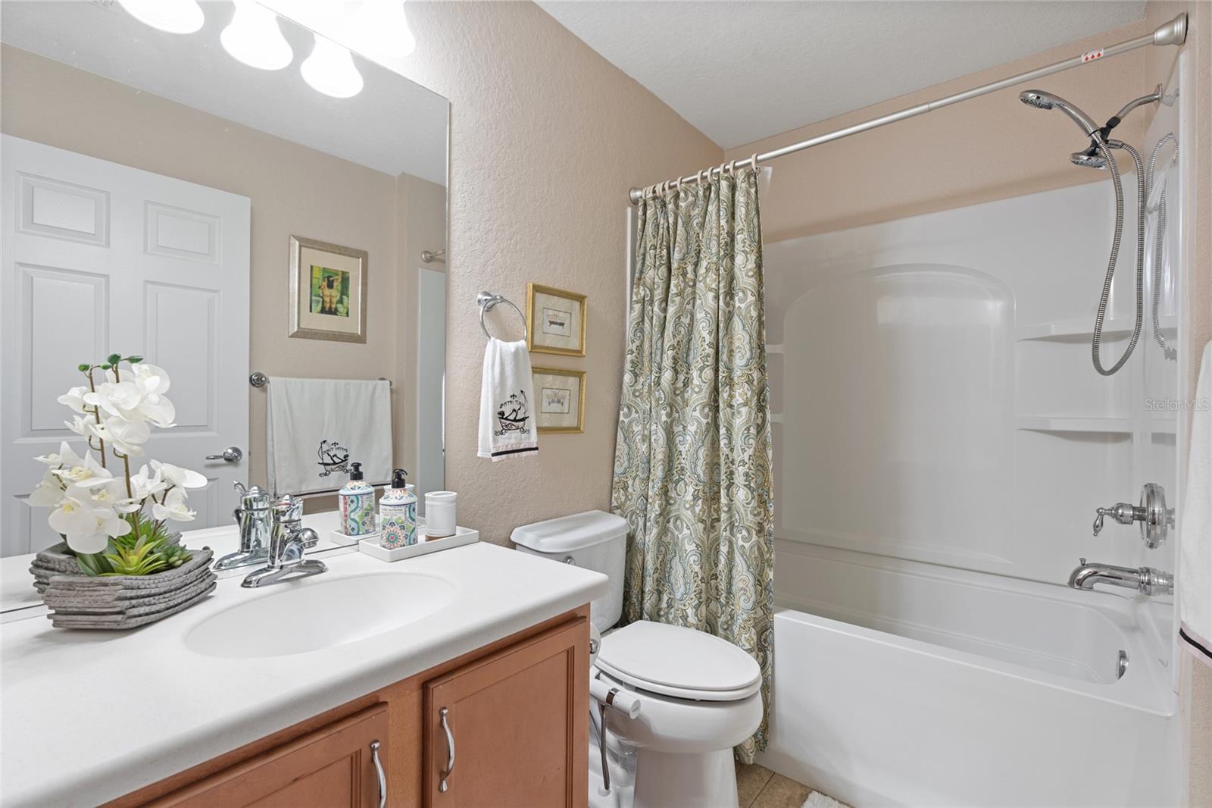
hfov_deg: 96.7
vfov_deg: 73.7
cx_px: 606
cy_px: 404
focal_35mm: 16
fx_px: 539
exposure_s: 2
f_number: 9
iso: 250
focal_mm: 16
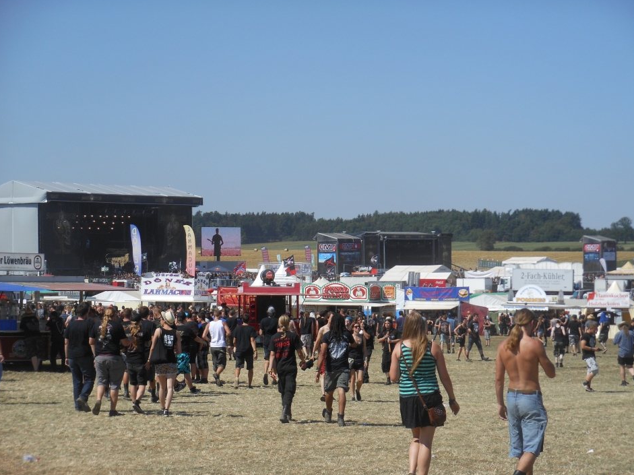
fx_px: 1813
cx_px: 317
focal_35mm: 99
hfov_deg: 19.8
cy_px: 236
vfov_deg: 14.9
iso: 80
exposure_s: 1/800
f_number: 4.7
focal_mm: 17.5
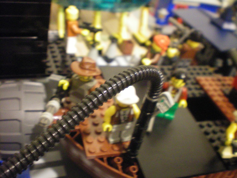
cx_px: 118
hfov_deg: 49.0
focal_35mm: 38
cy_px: 89
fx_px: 260
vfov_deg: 37.7
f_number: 3.1
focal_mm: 6.3
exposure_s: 1/6
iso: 400
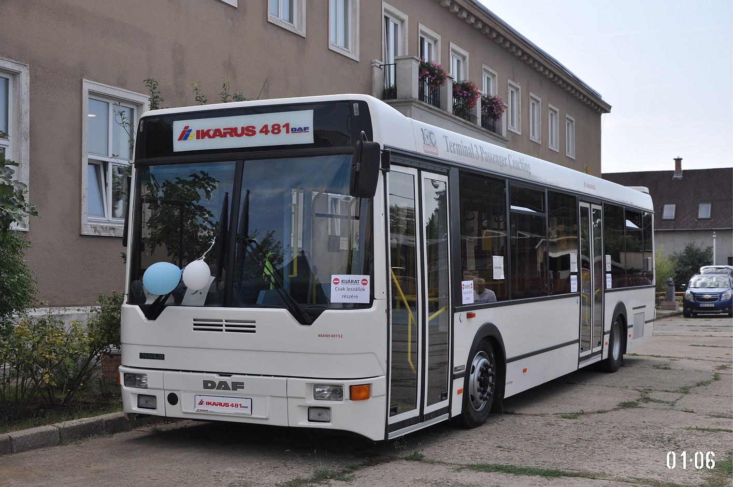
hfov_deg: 41.2
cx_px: 366
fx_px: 976
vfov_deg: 28.0
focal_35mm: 48
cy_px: 244
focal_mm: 32
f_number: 5.6
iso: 400
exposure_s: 1/1600
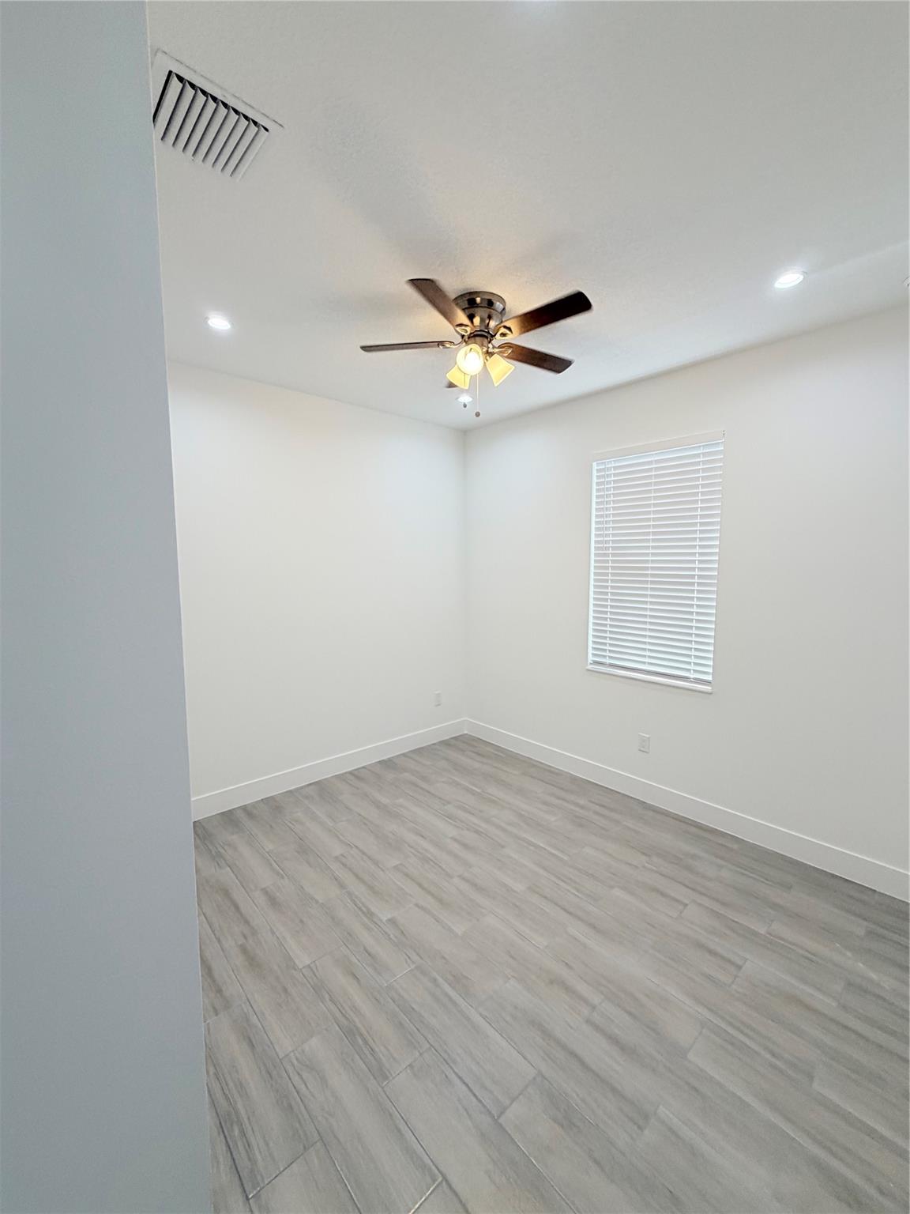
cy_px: 607
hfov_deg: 85.7
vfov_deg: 102.1
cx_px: 455
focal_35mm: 14
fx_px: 491
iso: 100
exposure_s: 1/120
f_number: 2.2
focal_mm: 2.22
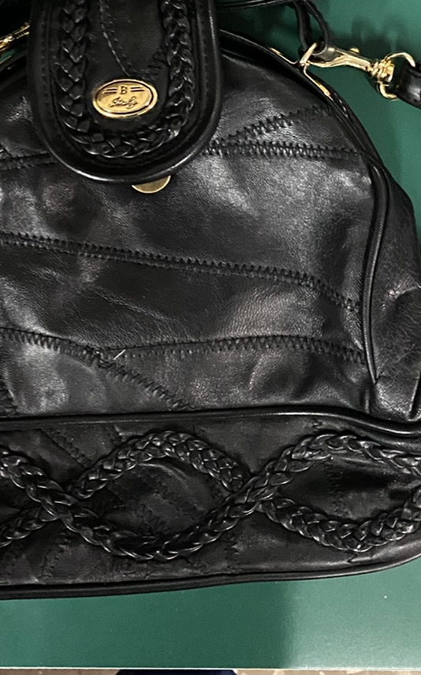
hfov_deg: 19.7
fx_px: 1212
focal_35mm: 66
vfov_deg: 28.9
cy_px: -17
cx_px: 240
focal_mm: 4.25
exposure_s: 1/25
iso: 800
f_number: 1.8
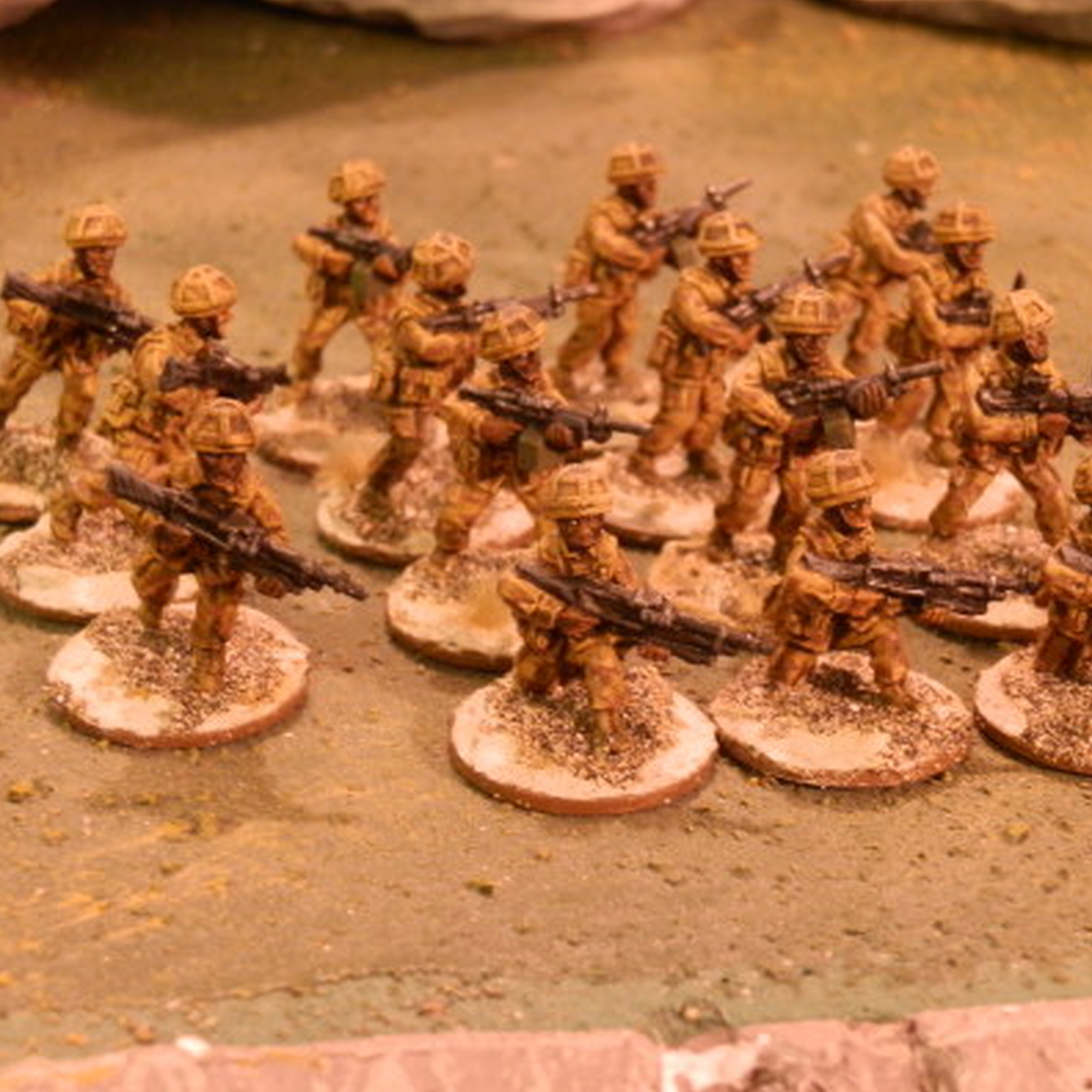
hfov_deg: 23.6
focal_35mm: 73
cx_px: 667
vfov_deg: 23.7
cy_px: 552
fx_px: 2605
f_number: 3.7
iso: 320
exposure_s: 1/8
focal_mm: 10.99
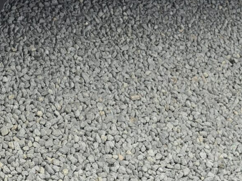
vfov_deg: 13.3
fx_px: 706
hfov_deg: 19.4
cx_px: 78
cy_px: -136
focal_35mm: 101
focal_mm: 6.3
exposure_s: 1/183
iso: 12
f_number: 1.7
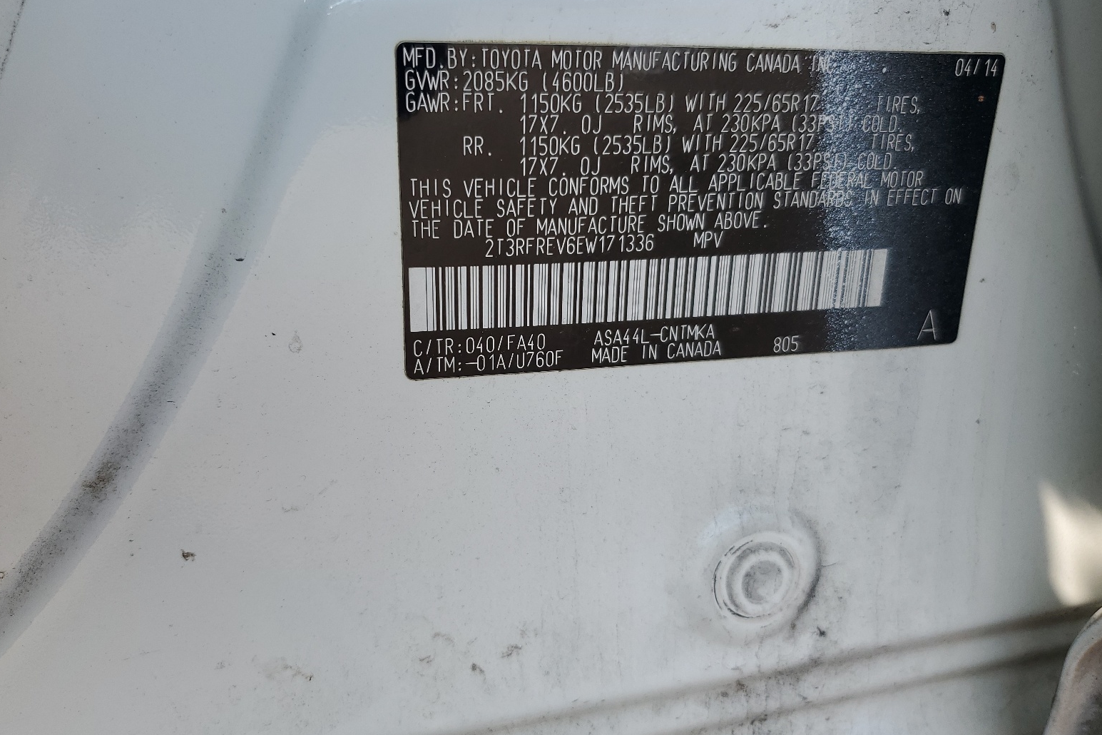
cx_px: 538
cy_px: 323
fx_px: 857
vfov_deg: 46.3
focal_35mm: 28
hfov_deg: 65.5
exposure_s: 1/1000
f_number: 1.5
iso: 50
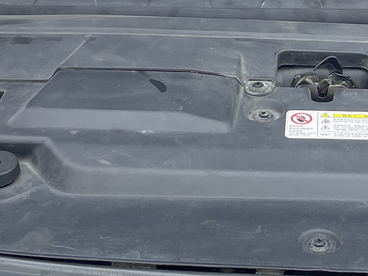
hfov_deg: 18.6
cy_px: 65
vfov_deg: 14.2
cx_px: 330
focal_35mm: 104
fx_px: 1106
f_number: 1.6
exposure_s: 1/100
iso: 64
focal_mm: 4.2
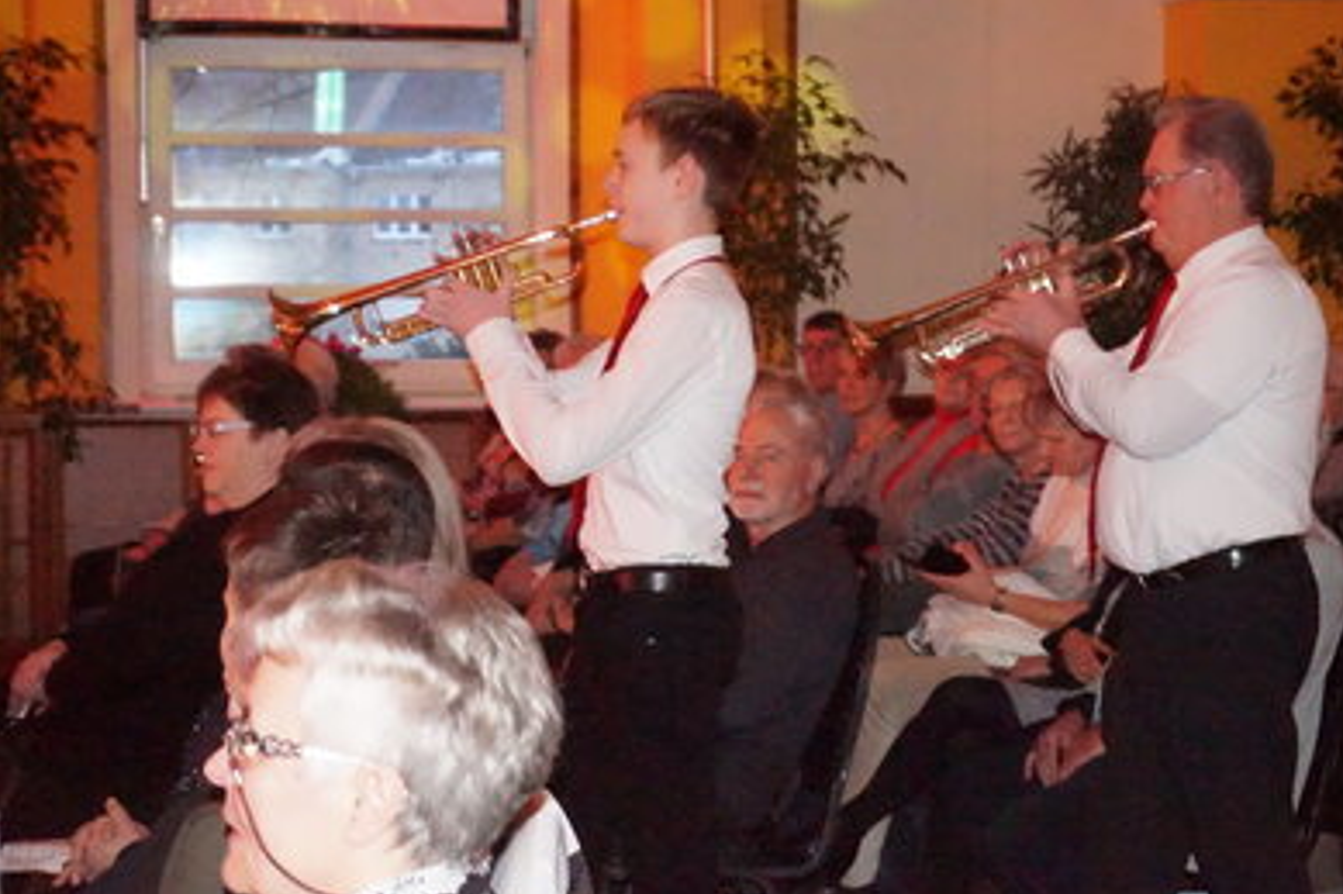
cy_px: 452
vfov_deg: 18.8
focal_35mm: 73
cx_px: 687
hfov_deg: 27.9
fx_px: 2704
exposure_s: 1/160
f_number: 5.6
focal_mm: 47
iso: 16000
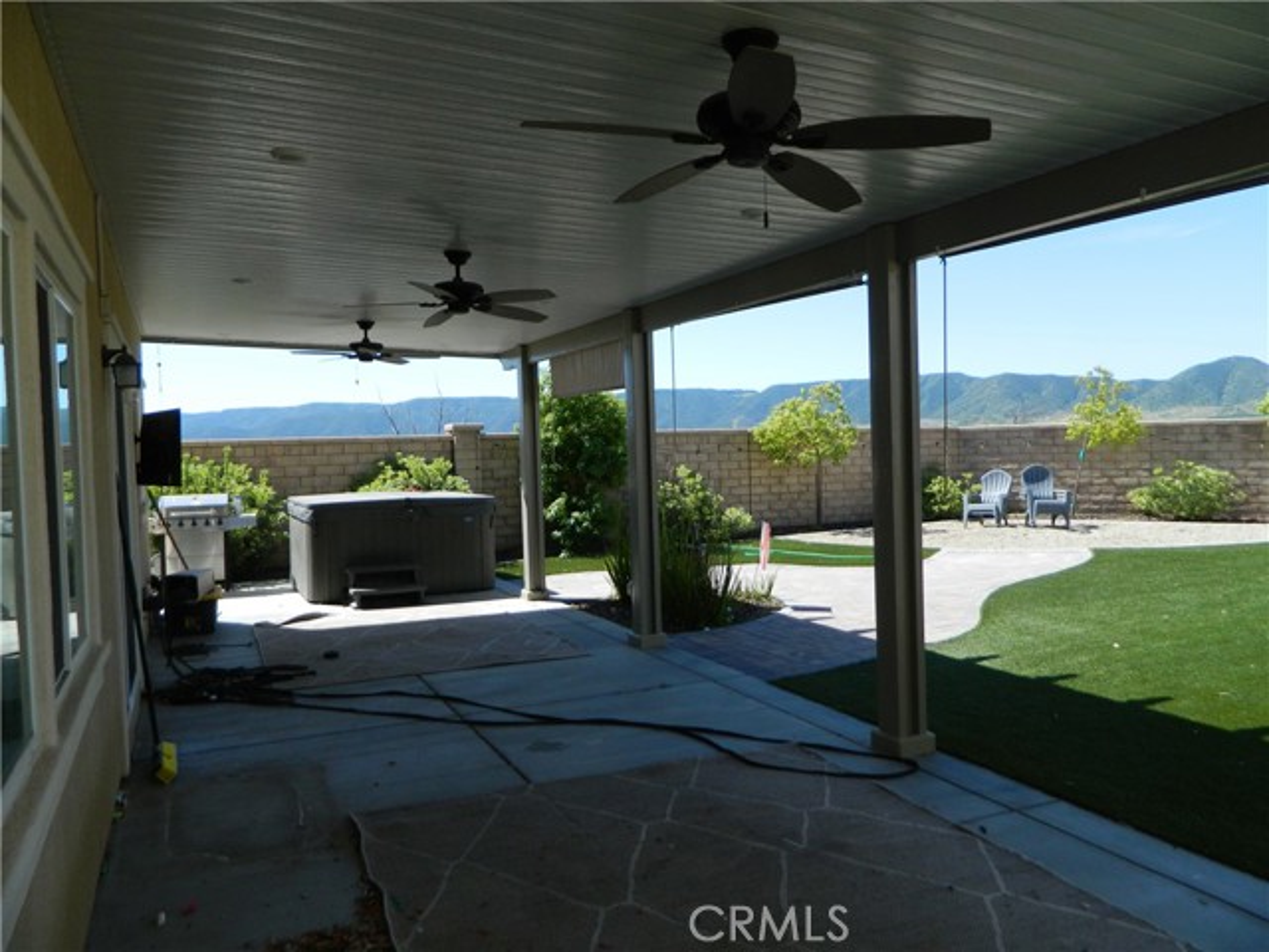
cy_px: 476
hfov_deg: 69.4
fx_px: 916
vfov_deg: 54.9
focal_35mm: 25
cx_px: 634
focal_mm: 4.5
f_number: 3.1
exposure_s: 1/800
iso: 80
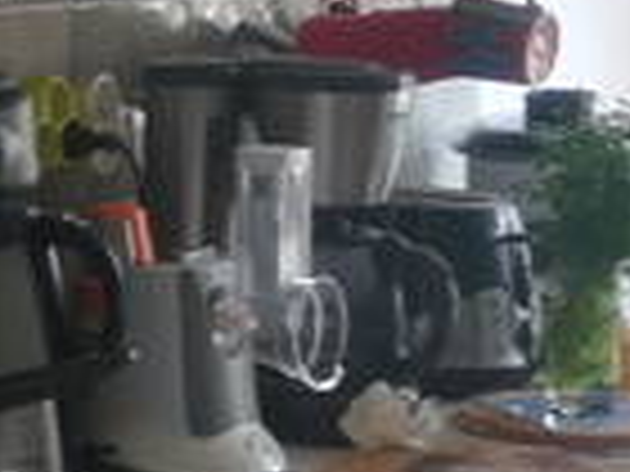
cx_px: -104
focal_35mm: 152
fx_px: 2766
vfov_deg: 9.8
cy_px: 184
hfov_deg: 12.7
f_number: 1.8
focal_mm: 3.95
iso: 125
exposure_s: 1/50
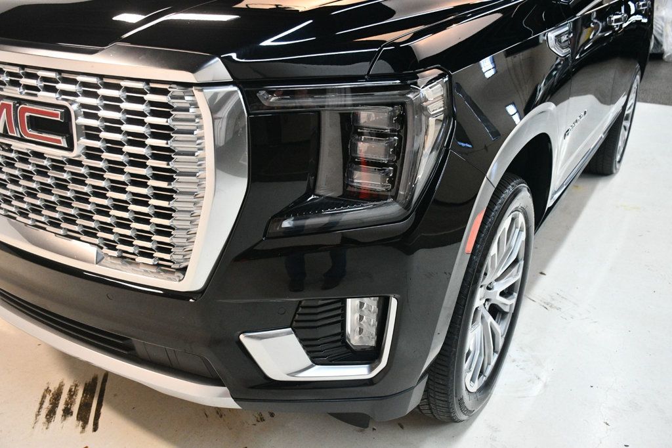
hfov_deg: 57.2
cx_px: 336
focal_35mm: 33
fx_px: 616
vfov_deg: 39.9
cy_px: 224
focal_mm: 22
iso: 2200
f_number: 3.5
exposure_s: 1/125
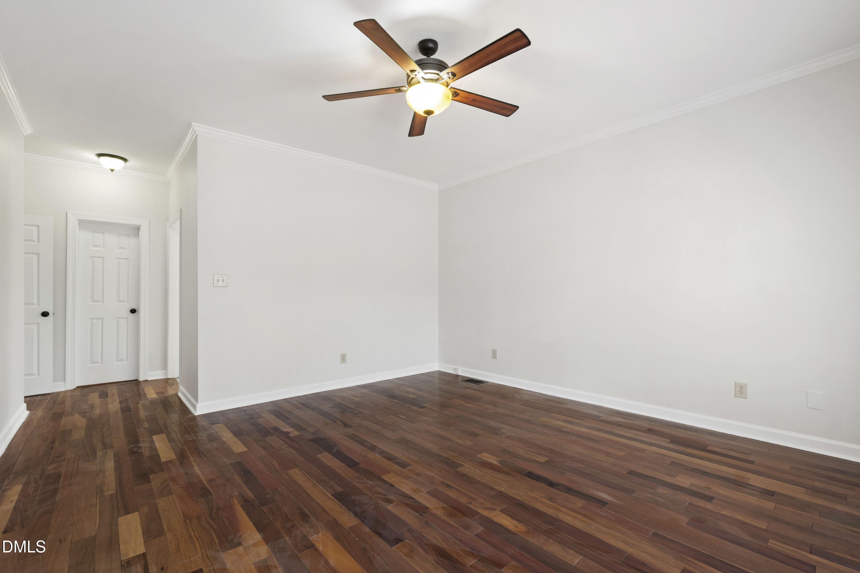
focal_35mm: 15
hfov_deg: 100.4
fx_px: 358
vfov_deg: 77.3
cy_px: 286
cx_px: 430
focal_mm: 10
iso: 100
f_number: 8
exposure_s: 1/2
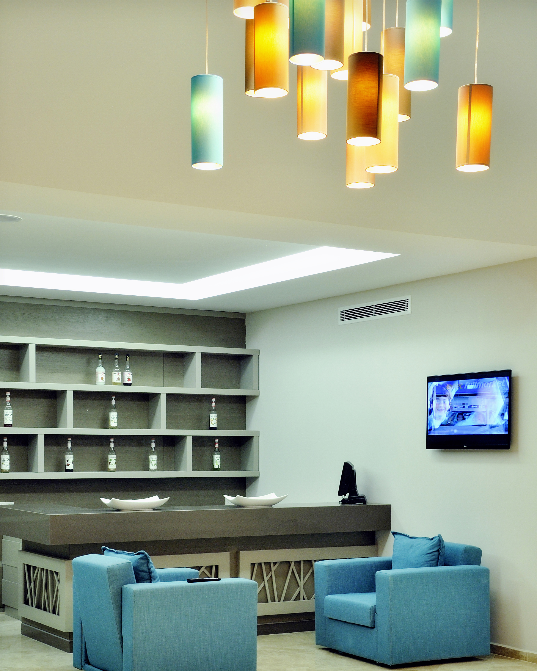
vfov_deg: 30.2
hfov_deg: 24.6
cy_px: 453
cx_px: 276
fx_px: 1232
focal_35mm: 62
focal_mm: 32
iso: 200
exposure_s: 1/1.3
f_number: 8
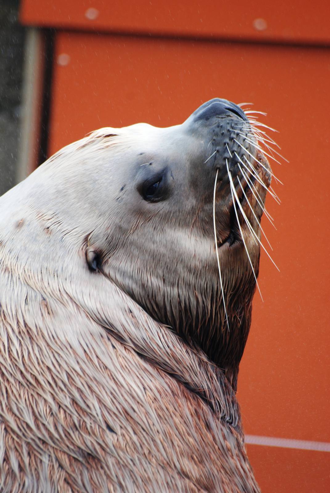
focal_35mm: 450
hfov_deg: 3.1
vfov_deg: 4.6
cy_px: 246
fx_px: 6170
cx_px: 165
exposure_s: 1/500
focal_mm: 300
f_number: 5.6
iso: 280
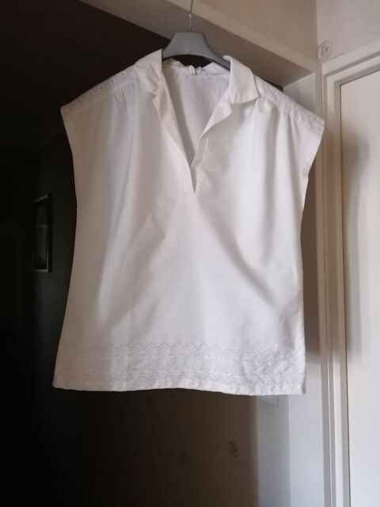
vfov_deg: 65.3
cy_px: 254
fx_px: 395
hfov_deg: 51.4
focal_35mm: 27
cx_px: 190
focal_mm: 4.75
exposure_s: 1/16.7
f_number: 1.8
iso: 1250
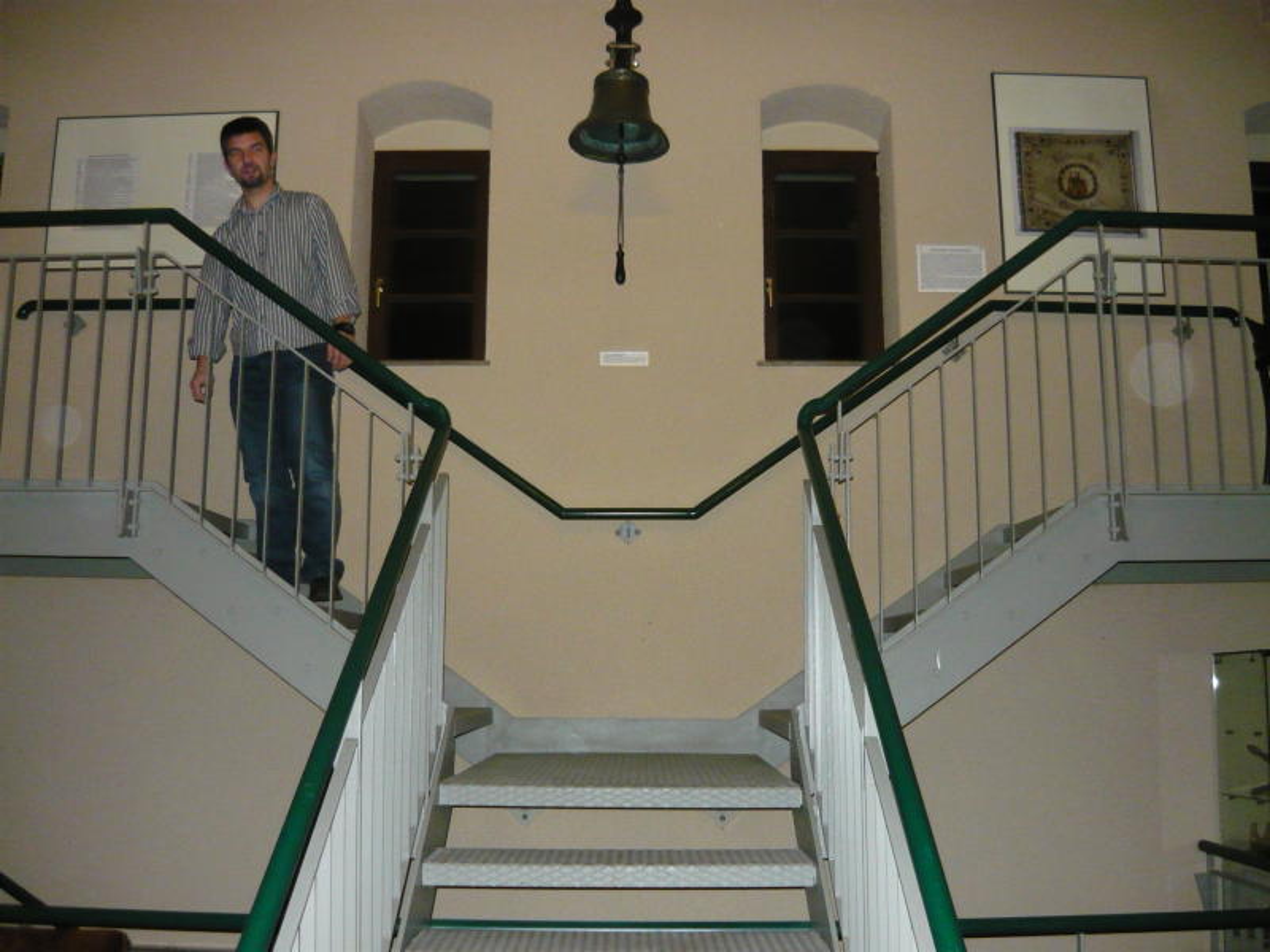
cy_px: 476
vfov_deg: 42.9
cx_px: 635
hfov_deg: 55.4
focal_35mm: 33
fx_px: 1211
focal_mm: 5.5
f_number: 2.8
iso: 500
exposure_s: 1/30
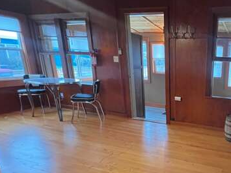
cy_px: 110
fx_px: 167
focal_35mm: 25
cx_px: 205
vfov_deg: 54.1
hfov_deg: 59.7
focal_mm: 1.57
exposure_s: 1/60
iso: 800
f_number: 1.8
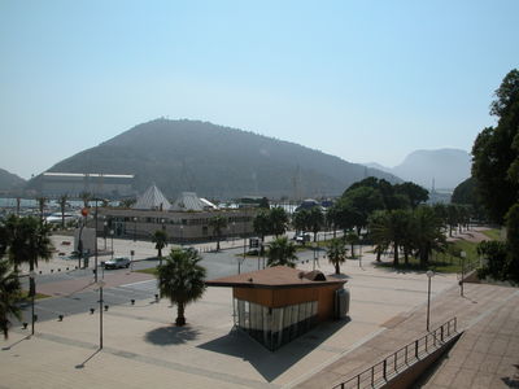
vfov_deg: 40.7
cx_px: 260
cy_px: 194
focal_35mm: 35
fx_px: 525
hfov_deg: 52.6
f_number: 8
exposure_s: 1/533
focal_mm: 8.9
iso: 100
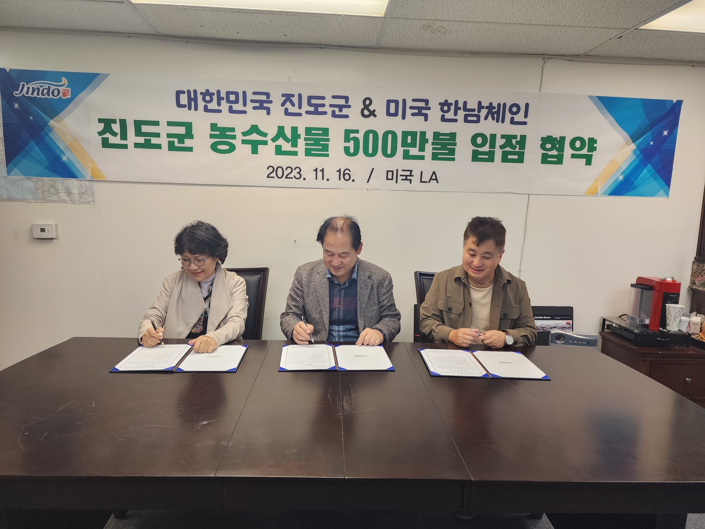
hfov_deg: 73.9
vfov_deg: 58.9
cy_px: 264
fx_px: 468
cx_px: 352
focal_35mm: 23
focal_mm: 6.4
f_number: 1.8
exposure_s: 1/120
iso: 125
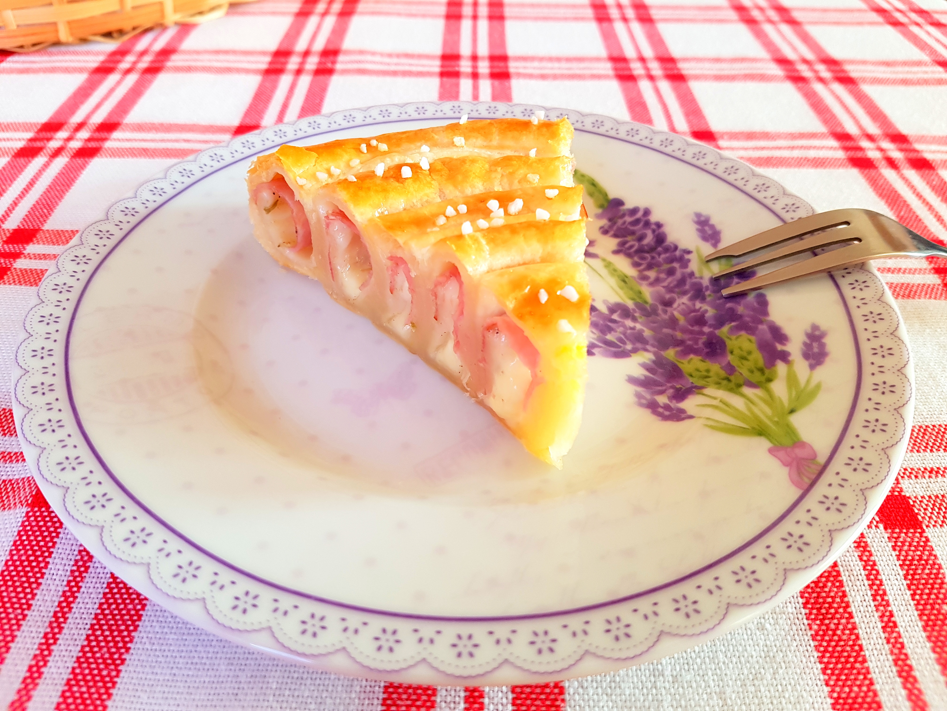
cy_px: 356
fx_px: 711
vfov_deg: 53.1
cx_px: 474
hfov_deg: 67.3
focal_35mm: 26
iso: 125
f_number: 1.7
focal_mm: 4.2
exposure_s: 1/50
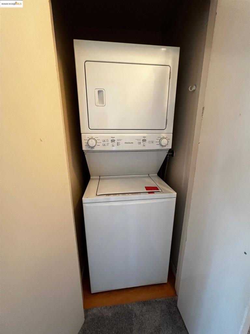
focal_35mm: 13
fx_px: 125
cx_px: 125
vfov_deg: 106.2
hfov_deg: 89.9
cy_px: 167
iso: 250
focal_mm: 1.57
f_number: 1.8
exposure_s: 1/60
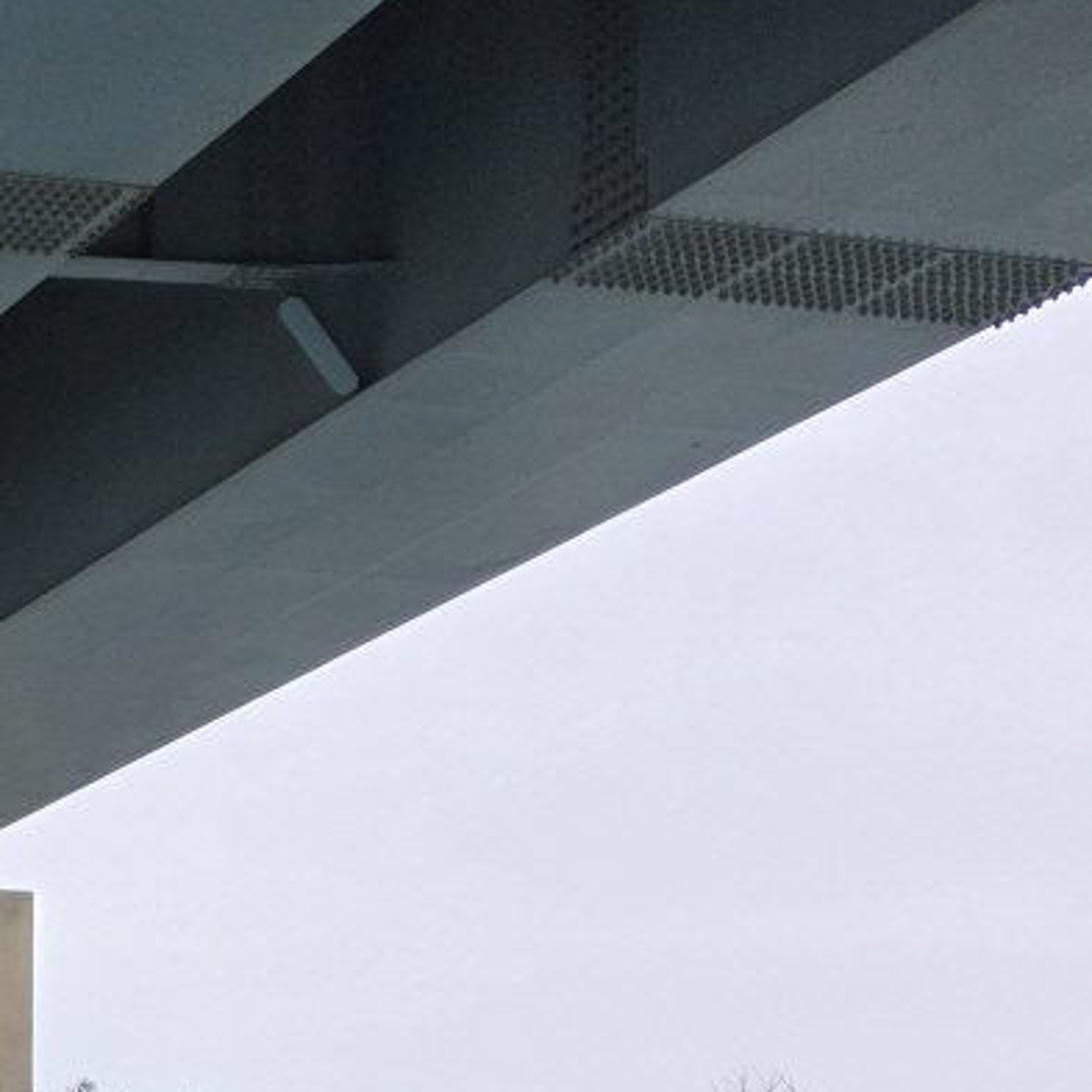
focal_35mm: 88
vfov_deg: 17.6
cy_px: 1674
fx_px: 3141
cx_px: -950
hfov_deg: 16.2
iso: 32
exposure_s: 1/180
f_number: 1.7
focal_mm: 6.3
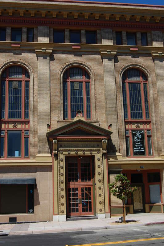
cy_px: 123
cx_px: 82
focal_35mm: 46
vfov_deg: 42.4
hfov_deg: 28.9
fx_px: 318
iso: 200
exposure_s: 1/125
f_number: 16
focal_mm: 31
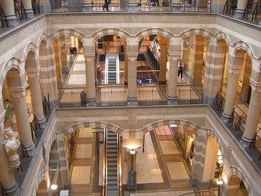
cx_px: 130
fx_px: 287
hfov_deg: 49.0
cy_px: 98
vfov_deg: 37.7
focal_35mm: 38
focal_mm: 7.8
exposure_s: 1/6
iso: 50
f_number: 2.8
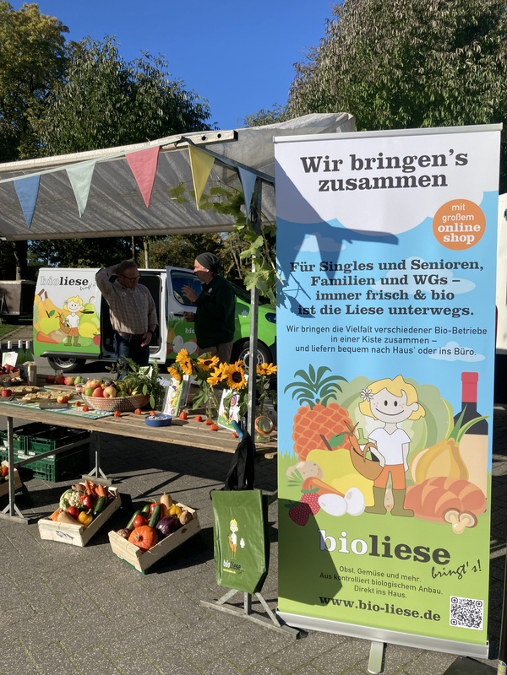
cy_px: 338
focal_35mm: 28
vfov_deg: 63.4
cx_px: 254
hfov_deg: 49.7
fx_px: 547
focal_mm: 3.99
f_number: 1.8
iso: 20
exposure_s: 1/2433
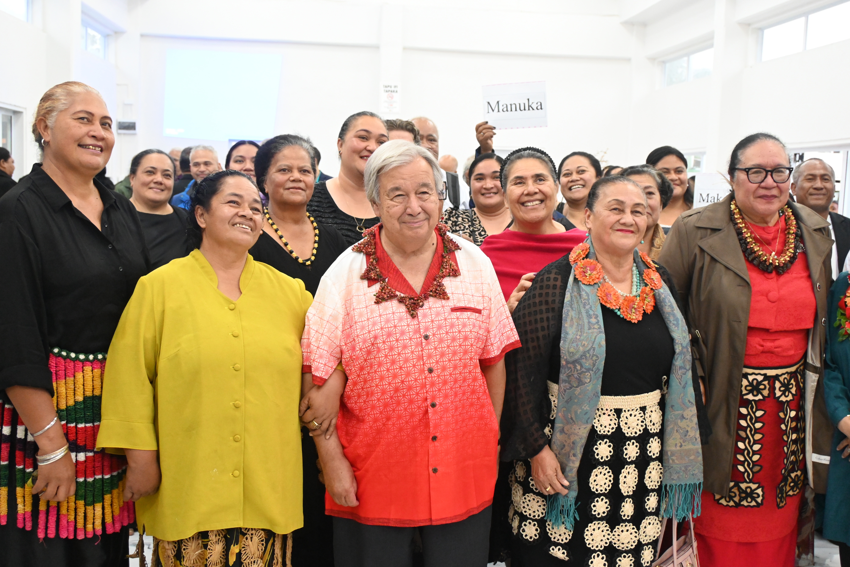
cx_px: 425
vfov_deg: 32.4
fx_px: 974
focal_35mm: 41
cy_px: 284
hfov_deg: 47.2
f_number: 4.5
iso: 3200
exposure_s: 1/80
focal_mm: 27.5
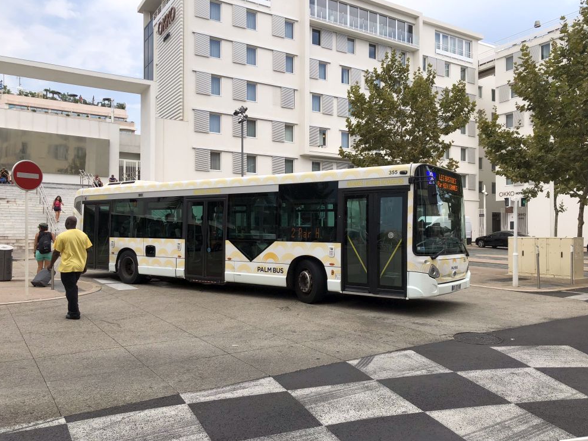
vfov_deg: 48.2
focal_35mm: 29
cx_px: 301
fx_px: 493
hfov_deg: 61.6
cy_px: 226
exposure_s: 1/1230
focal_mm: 4
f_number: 1.8
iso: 20
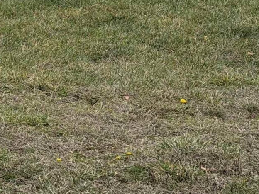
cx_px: -115
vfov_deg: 7.3
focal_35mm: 197
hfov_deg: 9.8
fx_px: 1474
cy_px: -194
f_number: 1.78
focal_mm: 6.76
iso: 100
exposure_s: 1/2146
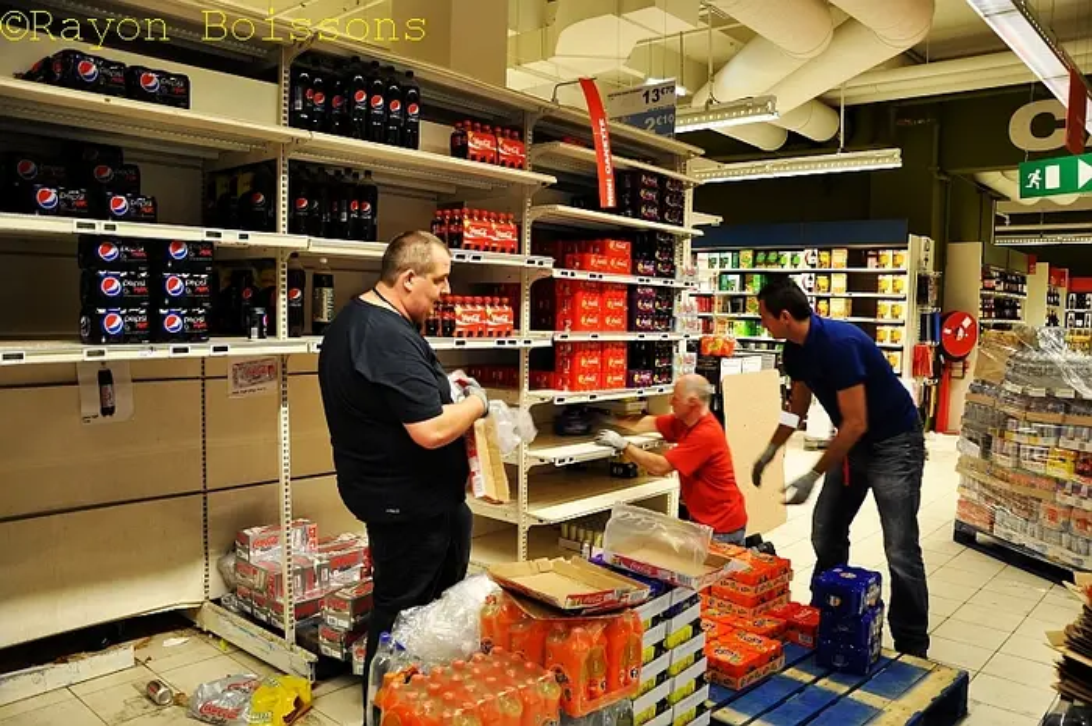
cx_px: 546
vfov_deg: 47.8
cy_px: 363
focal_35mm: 27
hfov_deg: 67.4
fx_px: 818
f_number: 3.5
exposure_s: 1/30
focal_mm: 18
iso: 200
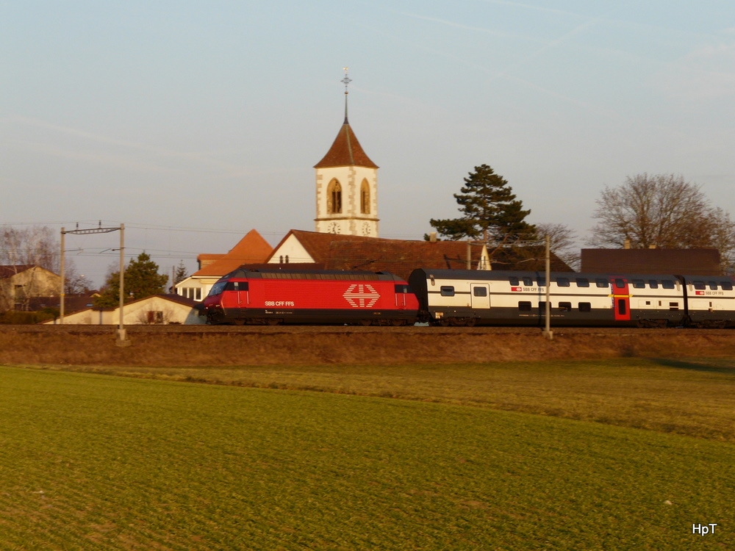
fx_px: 2145
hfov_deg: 19.4
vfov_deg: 14.6
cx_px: 368
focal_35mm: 101
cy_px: 276
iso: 100
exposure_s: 1/160
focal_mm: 16.6
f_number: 5.6
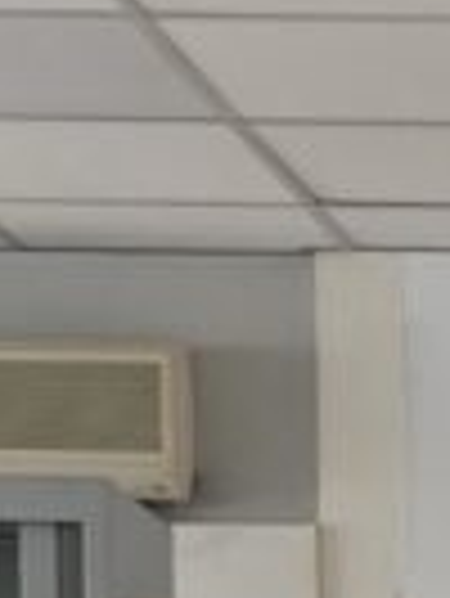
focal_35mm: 200
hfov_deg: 7.1
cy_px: 1223
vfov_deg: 9.2
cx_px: 927
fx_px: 3461
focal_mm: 4.2
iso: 80
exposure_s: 1/121
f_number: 1.6
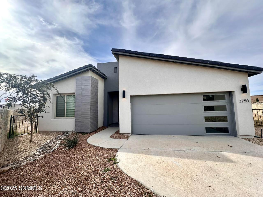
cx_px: 132
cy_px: 98
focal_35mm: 14
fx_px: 106
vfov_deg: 85.7
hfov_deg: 102.1
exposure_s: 1/1103
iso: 40
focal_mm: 2.22
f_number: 2.2
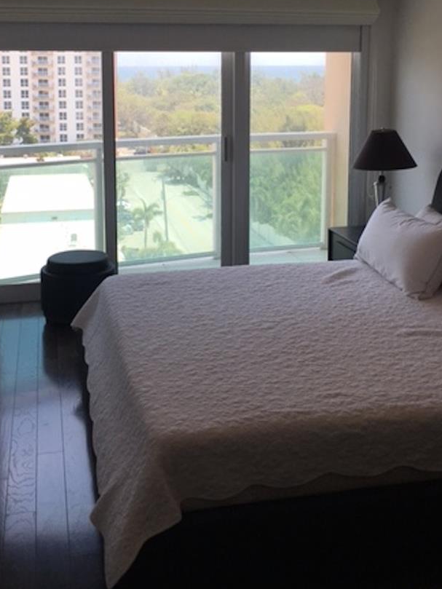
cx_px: 194
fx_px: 732
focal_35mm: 43
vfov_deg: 42.9
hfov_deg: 33.6
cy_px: 170
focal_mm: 4.15
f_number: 2.2
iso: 25
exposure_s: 1/400
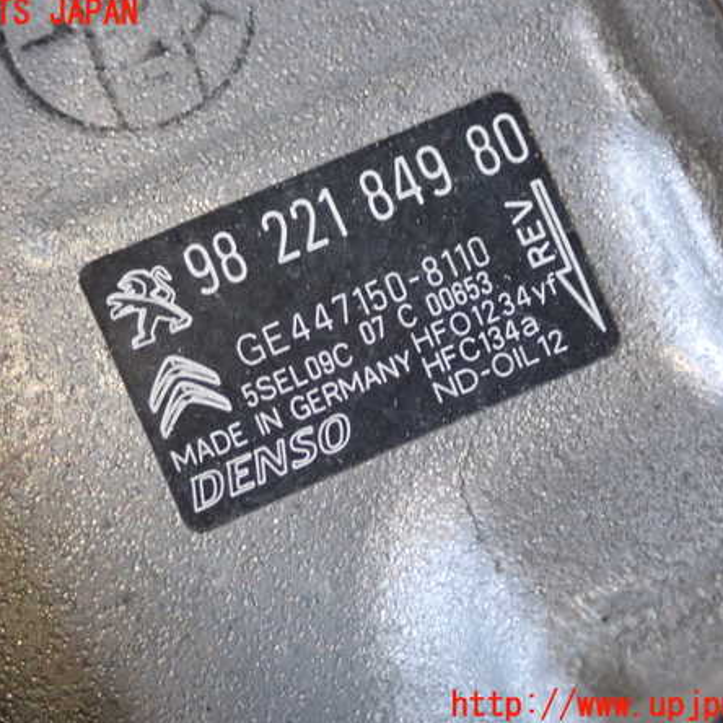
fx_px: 2316
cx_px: 331
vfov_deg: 17.7
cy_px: 360
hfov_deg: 17.7
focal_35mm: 98
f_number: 4.3
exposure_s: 1/80
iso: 320
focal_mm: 14.62
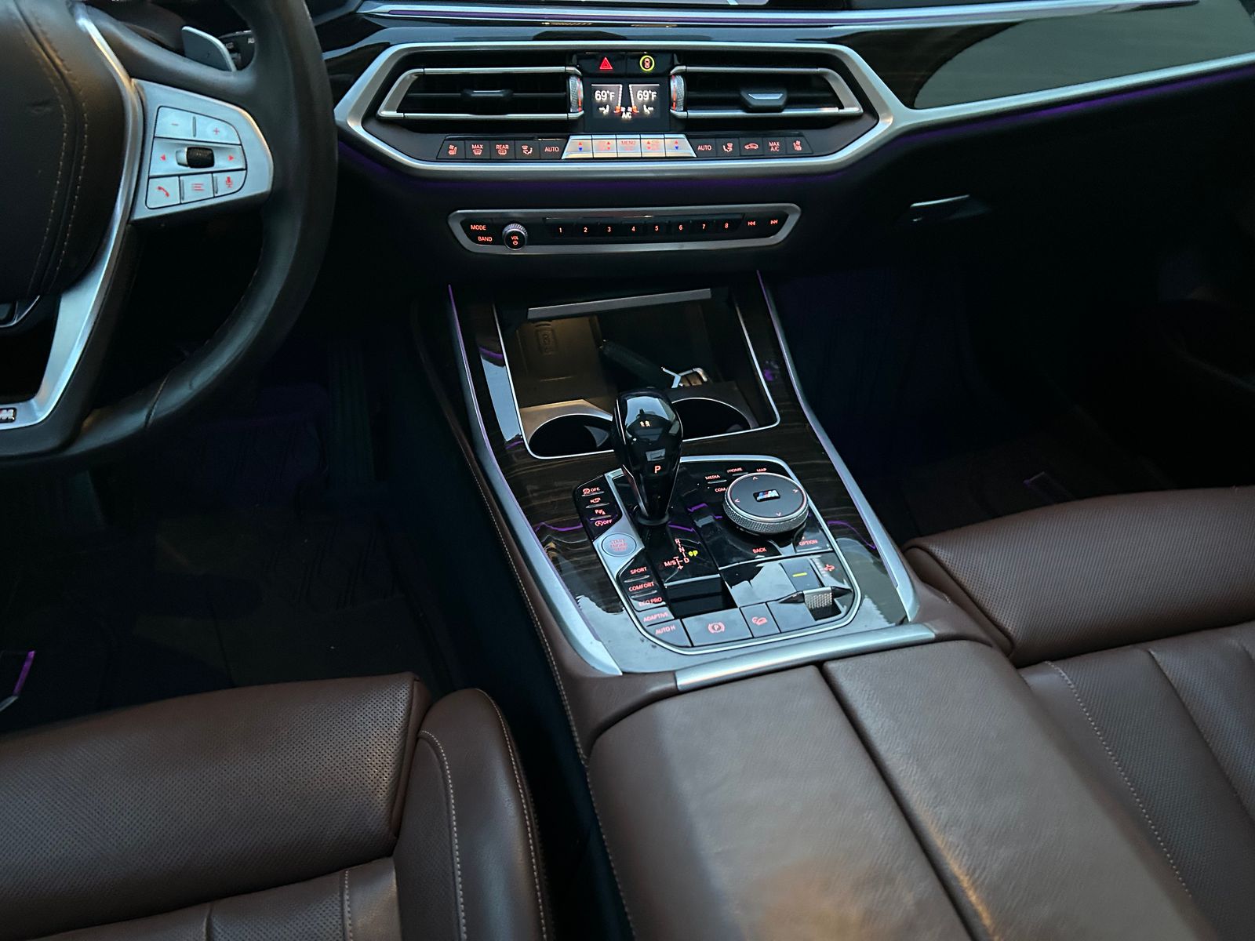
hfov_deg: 67.3
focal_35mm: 26
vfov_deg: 53.1
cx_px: 628
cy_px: 470
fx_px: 943
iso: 640
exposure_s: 1/30
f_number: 1.5
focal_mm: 5.7
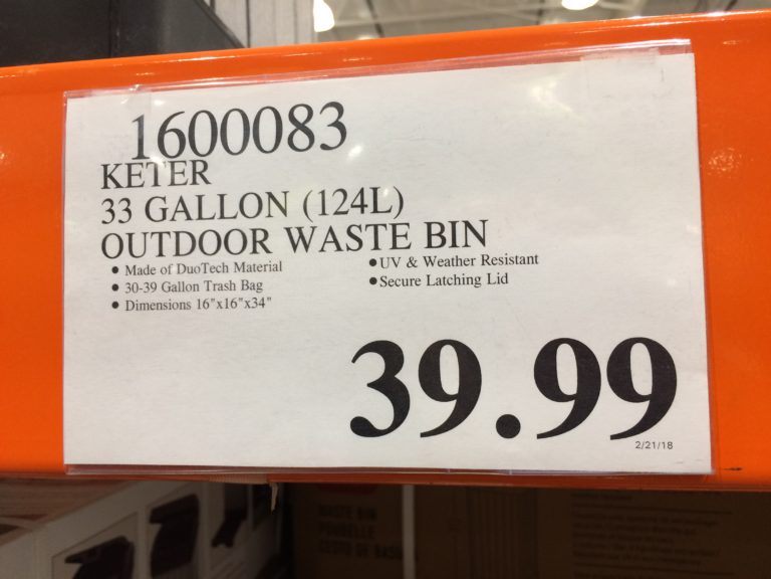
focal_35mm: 29
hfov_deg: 61.7
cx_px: 386
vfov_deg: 48.2
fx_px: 646
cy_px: 290
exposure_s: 1/33
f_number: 2.2
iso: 100
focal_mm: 4.15
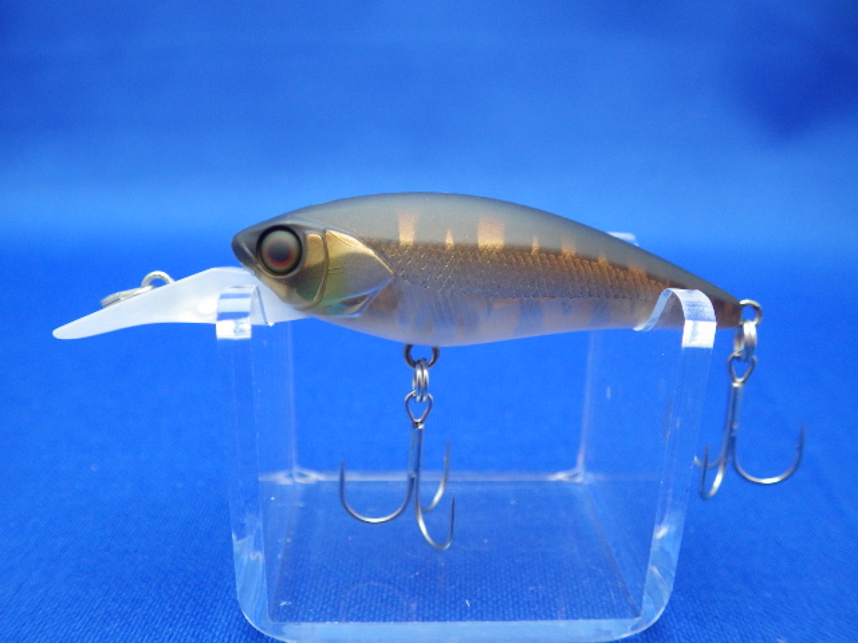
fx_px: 768
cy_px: 322
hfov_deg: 58.4
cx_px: 429
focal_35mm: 31
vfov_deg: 45.4
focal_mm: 5.5
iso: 400
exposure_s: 1/45
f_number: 2.3
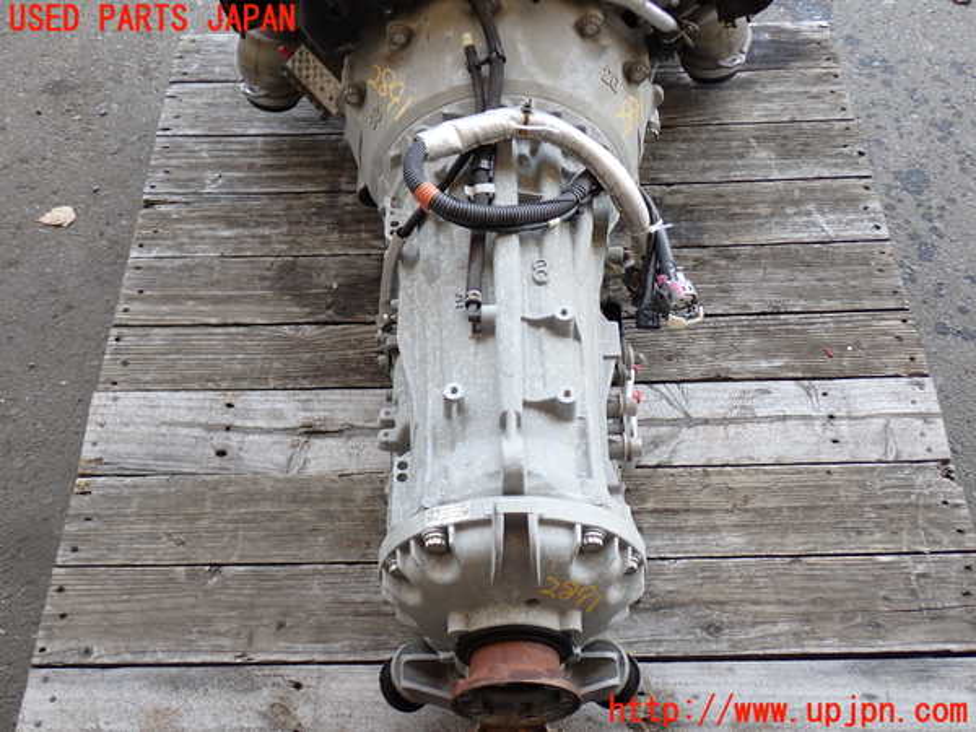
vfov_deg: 39.7
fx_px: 1015
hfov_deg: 51.4
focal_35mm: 36
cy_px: 366
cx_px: 488
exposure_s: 1/80
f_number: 2.5
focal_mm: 6.37
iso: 100
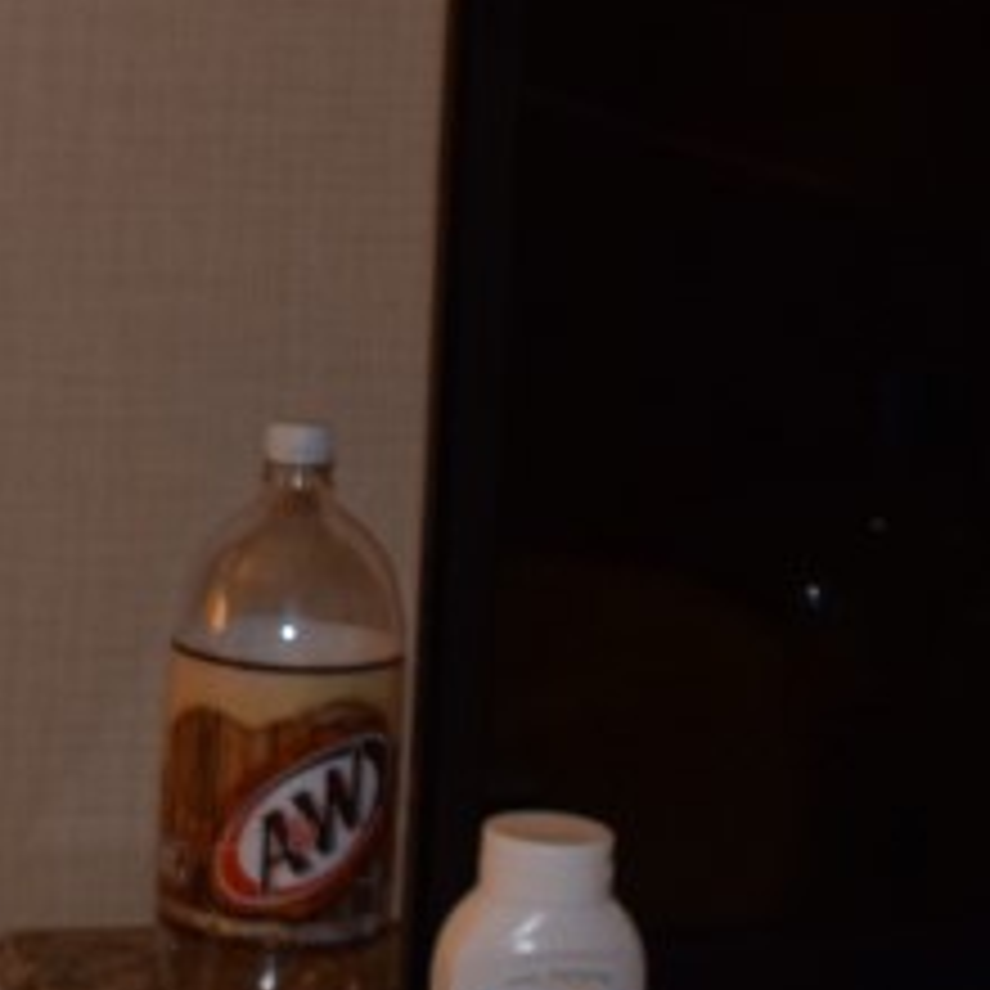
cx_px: 63
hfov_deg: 14.4
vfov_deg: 14.5
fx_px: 3883
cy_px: 518
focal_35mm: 120
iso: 800
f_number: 3.5
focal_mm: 18
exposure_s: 1/60
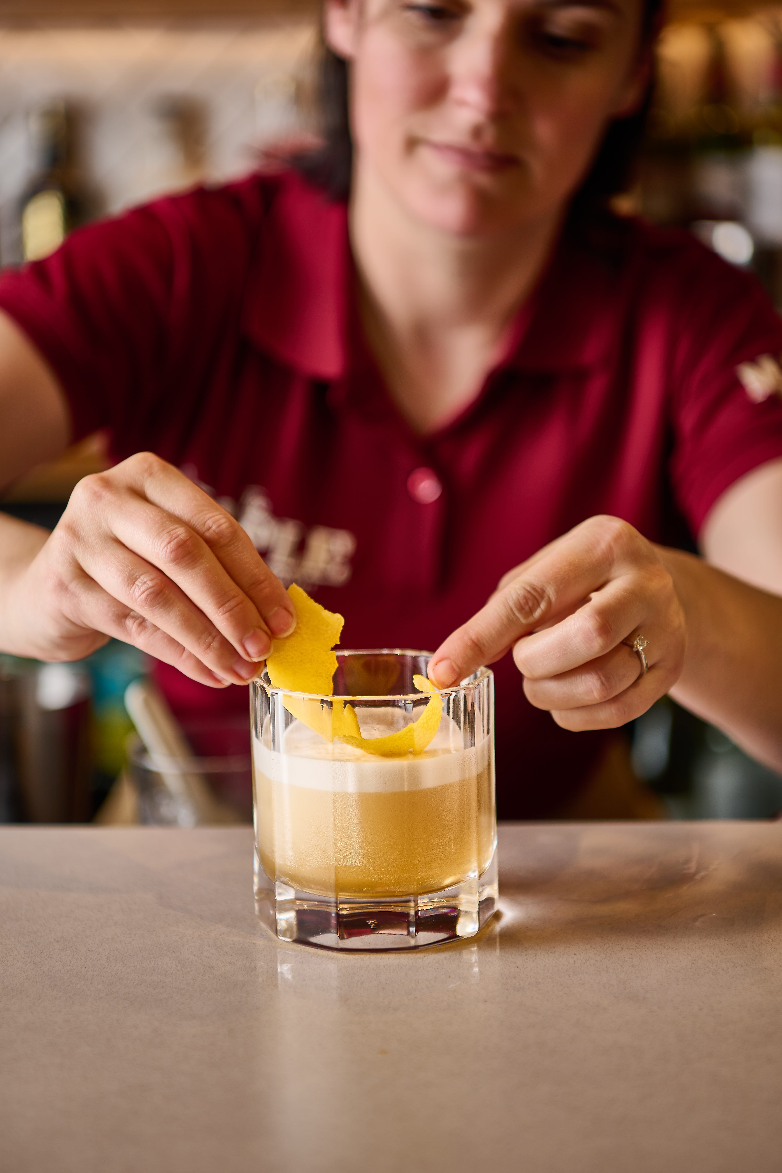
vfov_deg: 28.8
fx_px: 2281
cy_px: 586
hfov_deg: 19.5
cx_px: 391
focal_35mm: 70
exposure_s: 1/160
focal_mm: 70
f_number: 2.8
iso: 100
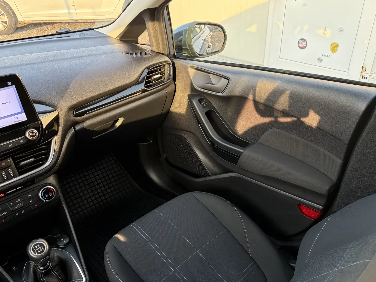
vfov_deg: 46.7
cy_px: 154
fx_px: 326
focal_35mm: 30
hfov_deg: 59.9
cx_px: 206
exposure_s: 1/121
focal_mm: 5.96
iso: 125
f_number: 1.6
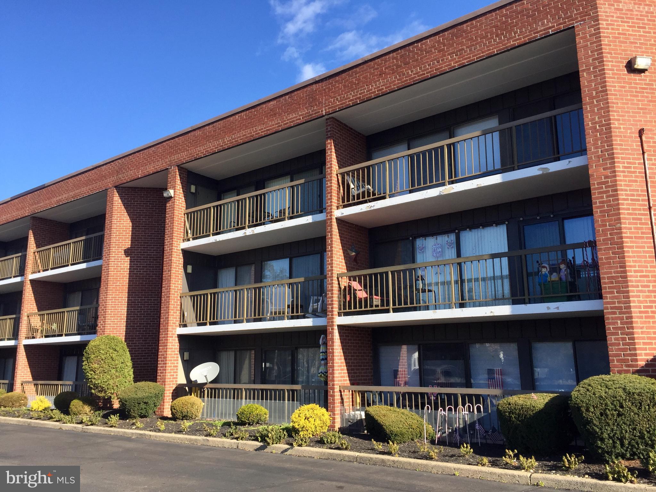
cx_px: 328
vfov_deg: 48.2
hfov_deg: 61.7
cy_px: 246
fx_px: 550
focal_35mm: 29
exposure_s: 1/920
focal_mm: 4.15
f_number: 2.2
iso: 32
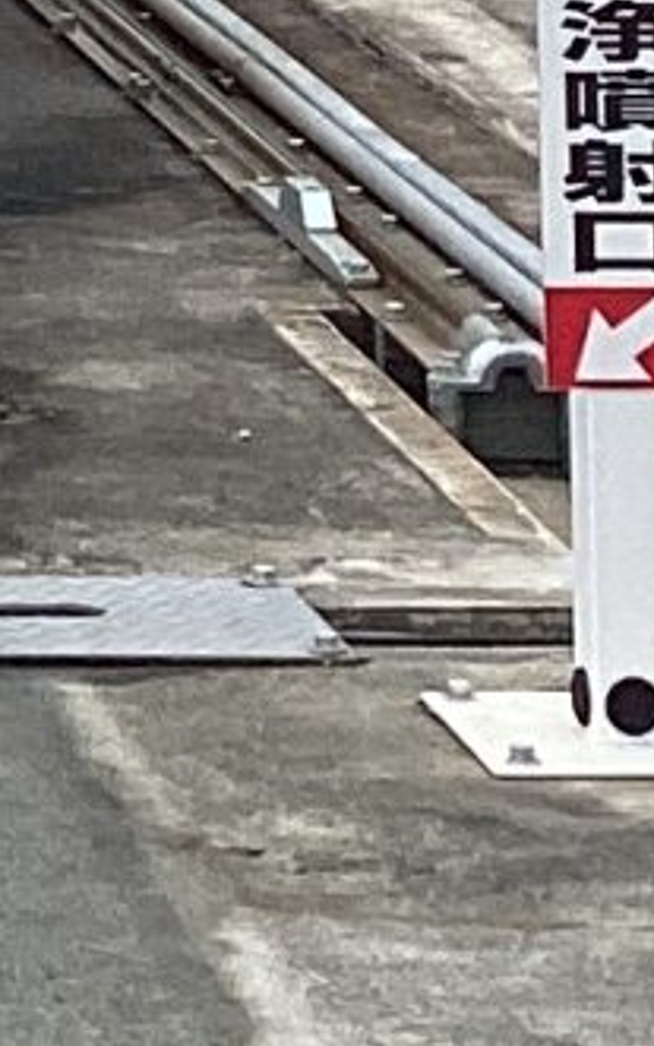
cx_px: -1172
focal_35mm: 254
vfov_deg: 7.8
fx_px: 7240
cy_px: -1195
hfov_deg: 5.0
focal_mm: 3.3
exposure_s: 1/926
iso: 25
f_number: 2.4
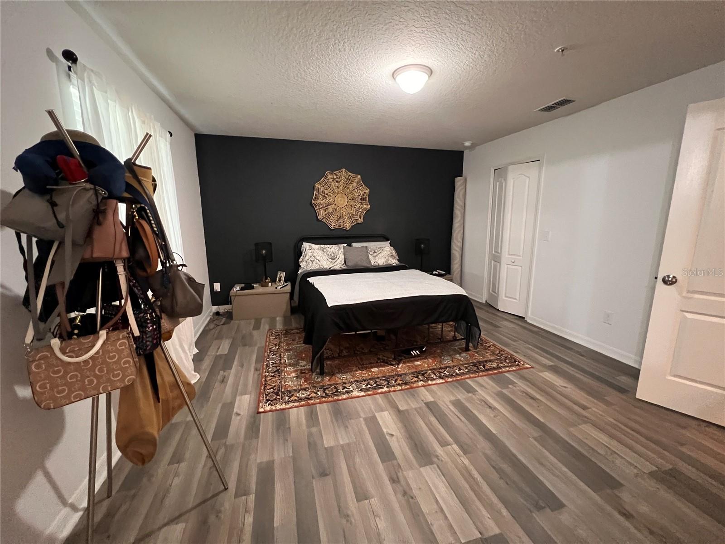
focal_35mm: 13
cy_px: 272
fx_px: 272
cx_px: 362
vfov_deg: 89.9
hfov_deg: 106.2
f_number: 1.8
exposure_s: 1/40
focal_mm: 1.57
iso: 1000
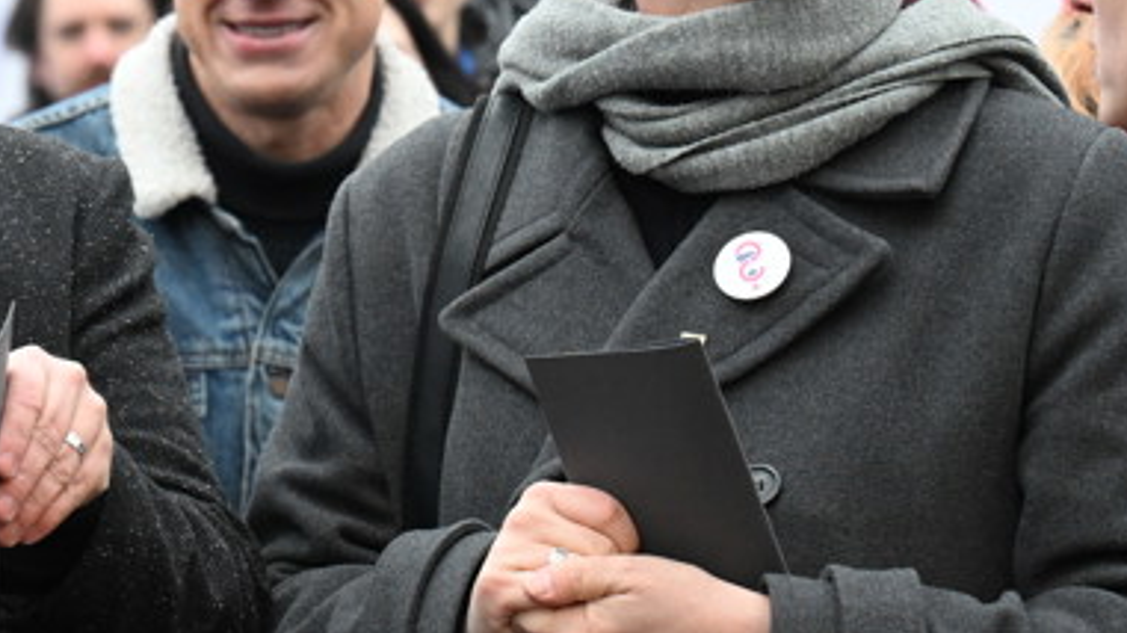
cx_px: 275
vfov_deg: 4.3
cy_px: 186
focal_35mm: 279
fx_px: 8335
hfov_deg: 7.7
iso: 2500
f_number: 4.5
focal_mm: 98
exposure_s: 1/320
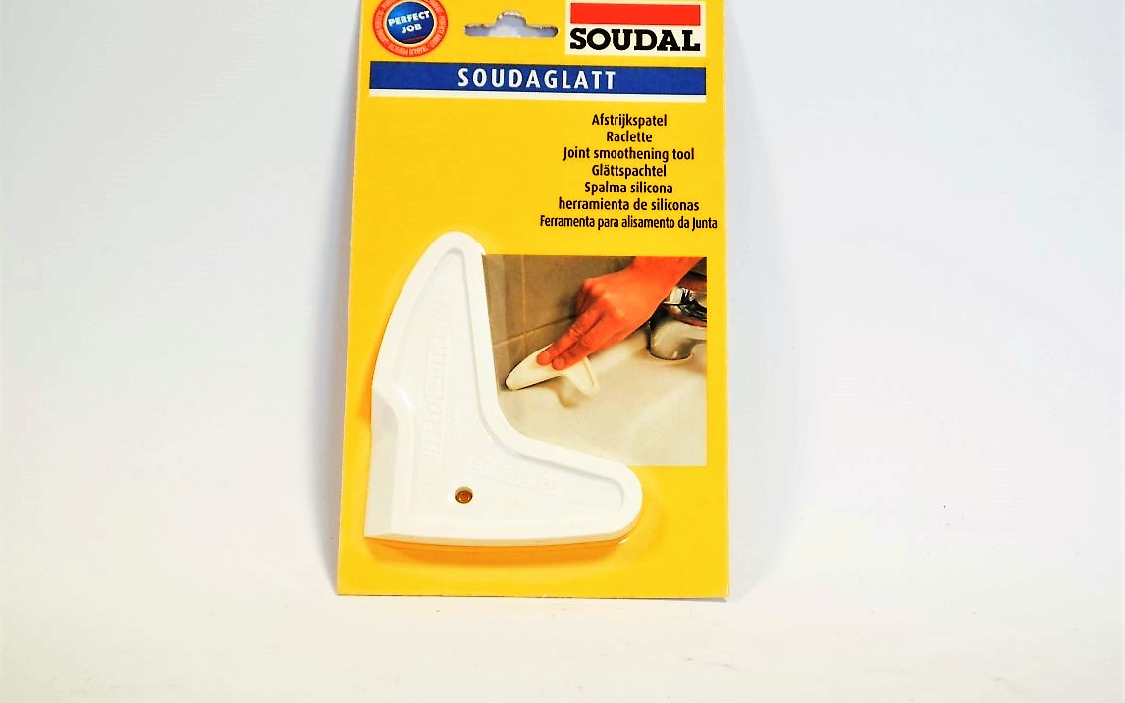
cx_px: 562
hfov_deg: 24.9
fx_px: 2545
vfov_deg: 15.7
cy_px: 338
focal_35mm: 83
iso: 1400
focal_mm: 30
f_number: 5.6
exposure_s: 1/30
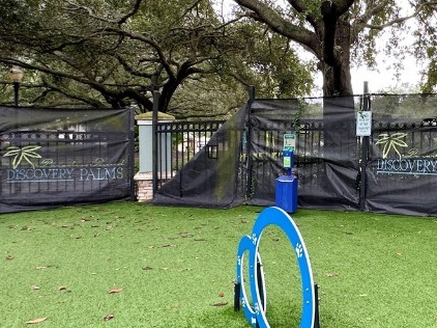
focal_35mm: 34
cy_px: 149
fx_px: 429
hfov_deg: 49.3
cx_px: 376
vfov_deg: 41.7
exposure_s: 1/99
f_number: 2.2
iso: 64
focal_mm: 2.22
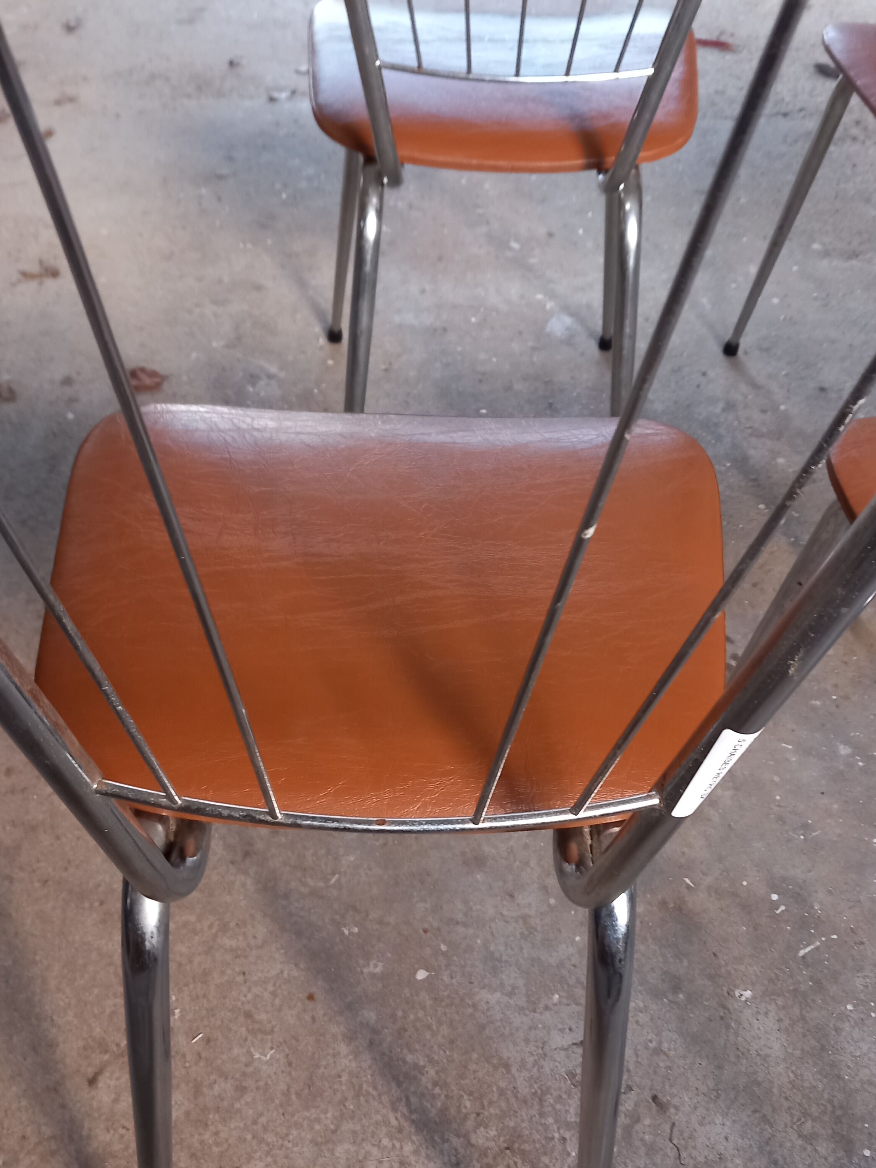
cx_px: 417
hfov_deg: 39.6
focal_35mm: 36
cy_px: 658
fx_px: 1215
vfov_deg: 51.2
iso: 160
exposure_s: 1/50
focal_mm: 4
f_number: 1.8
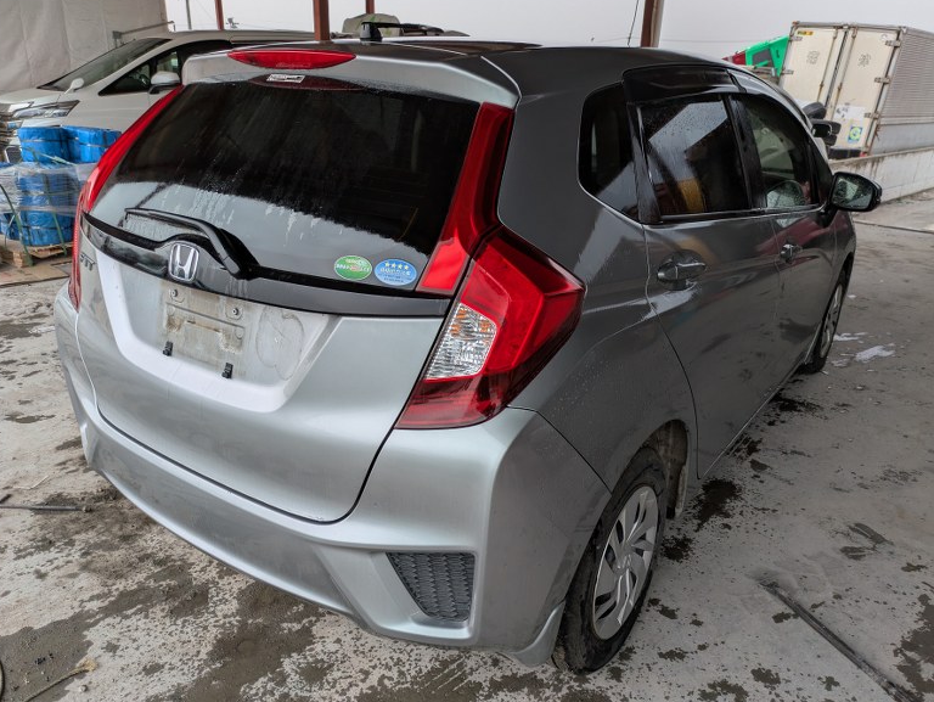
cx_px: 468
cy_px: 347
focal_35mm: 26
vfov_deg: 53.1
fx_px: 702
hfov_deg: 67.3
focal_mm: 5.43
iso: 47
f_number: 1.89
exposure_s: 1/1030
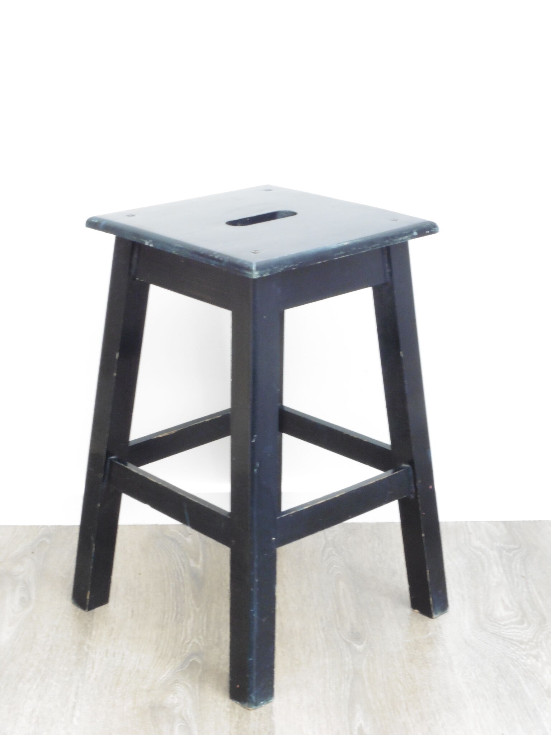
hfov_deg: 22.3
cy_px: 368
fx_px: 1401
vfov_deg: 29.4
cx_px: 276
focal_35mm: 66
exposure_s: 1/10
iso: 320
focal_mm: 11.7
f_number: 8
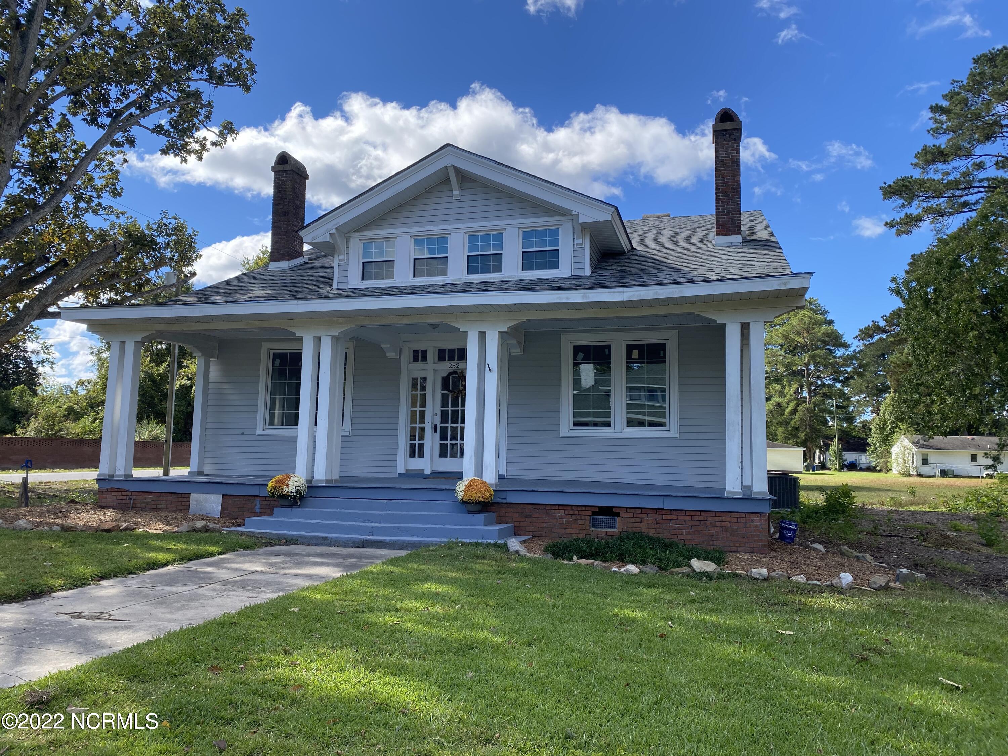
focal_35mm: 26
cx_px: 504
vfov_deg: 53.1
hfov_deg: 67.3
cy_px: 378
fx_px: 757
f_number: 1.8
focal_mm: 4.25
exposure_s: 1/1522
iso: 32
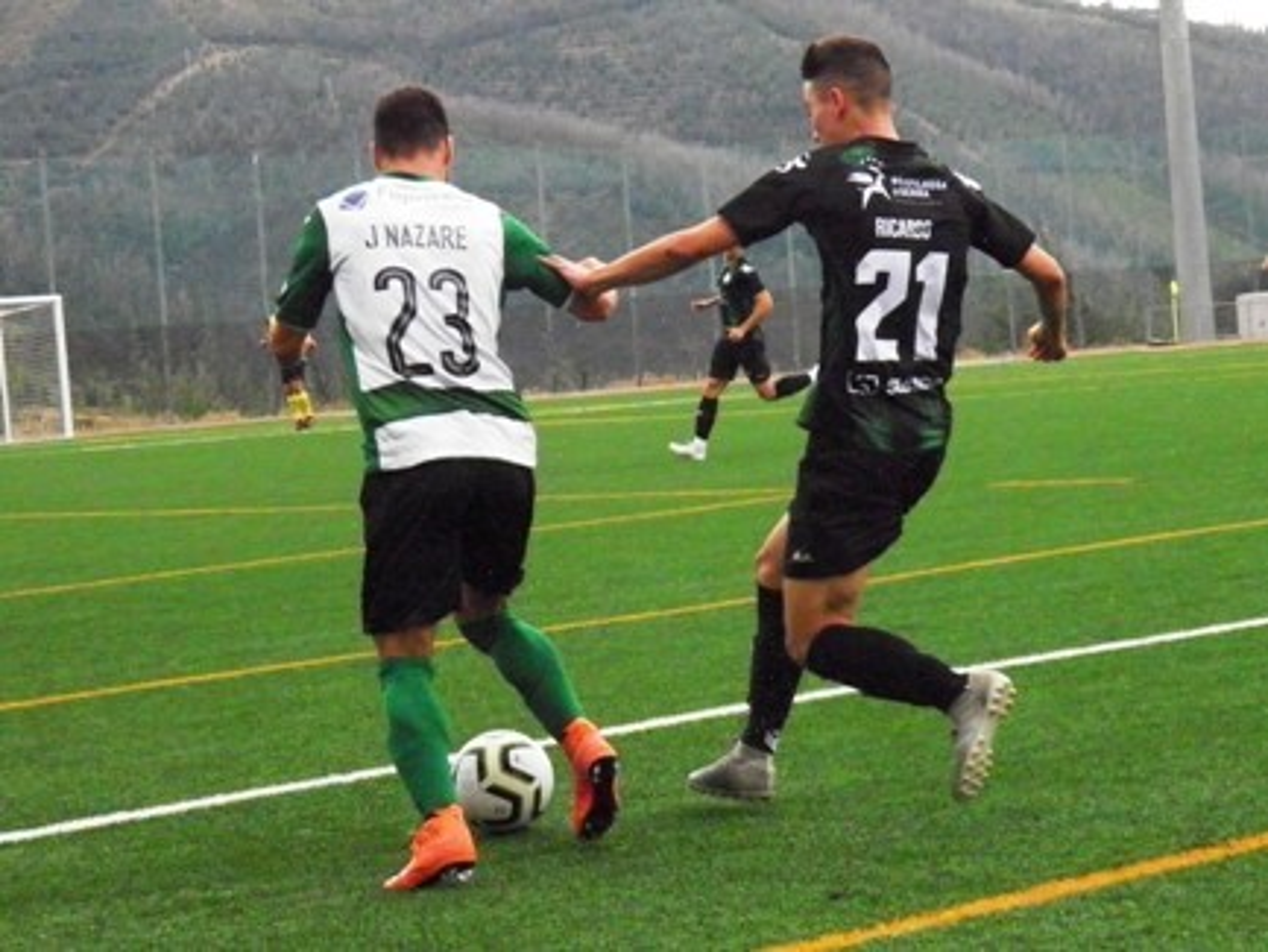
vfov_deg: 18.4
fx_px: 2931
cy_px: 476
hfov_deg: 24.4
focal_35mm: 80
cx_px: 634
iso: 800
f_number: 3.9
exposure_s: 1/1000
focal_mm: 14.4
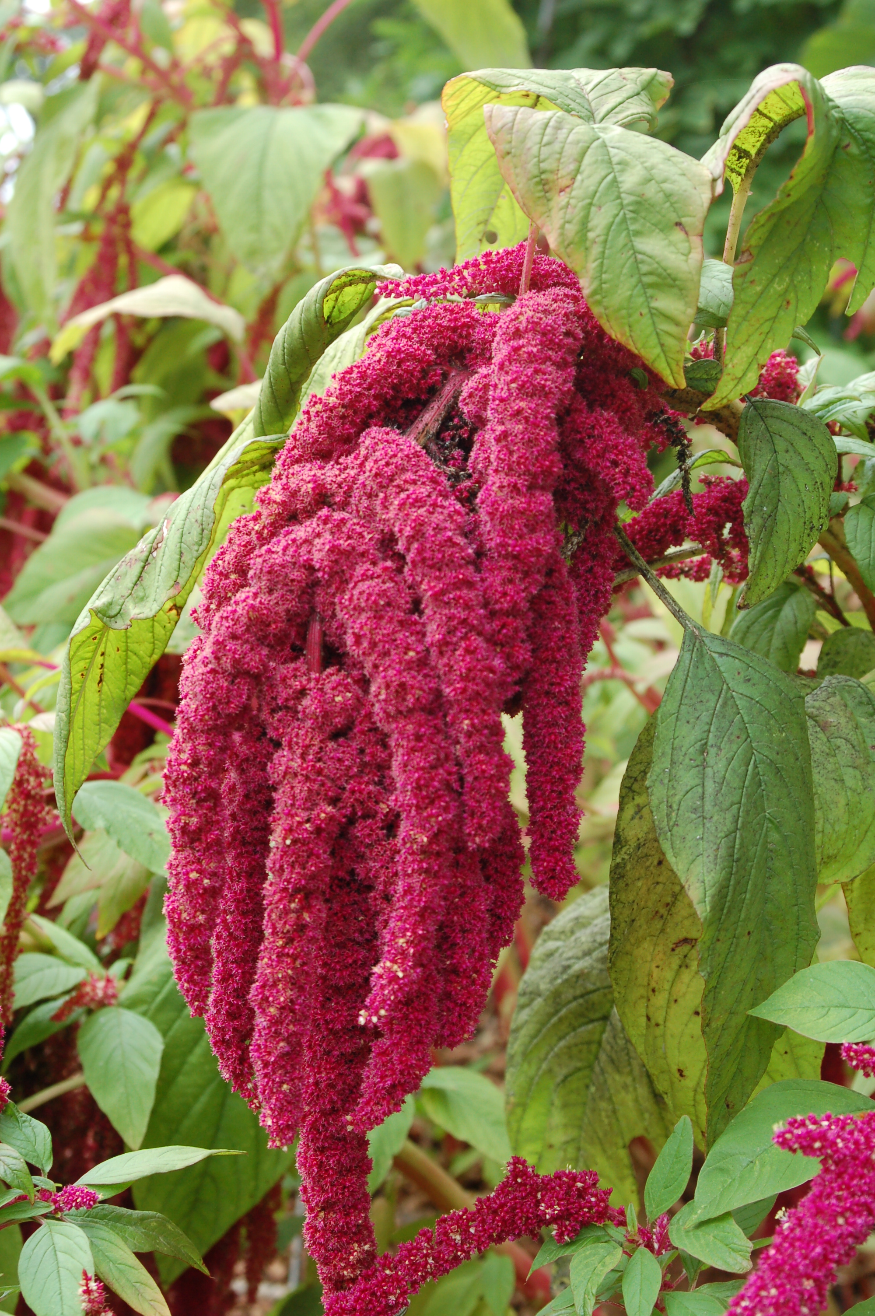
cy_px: 658
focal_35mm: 60
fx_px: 2191
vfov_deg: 33.4
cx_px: 438
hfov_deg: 22.6
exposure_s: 1/60
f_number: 7.1
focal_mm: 40
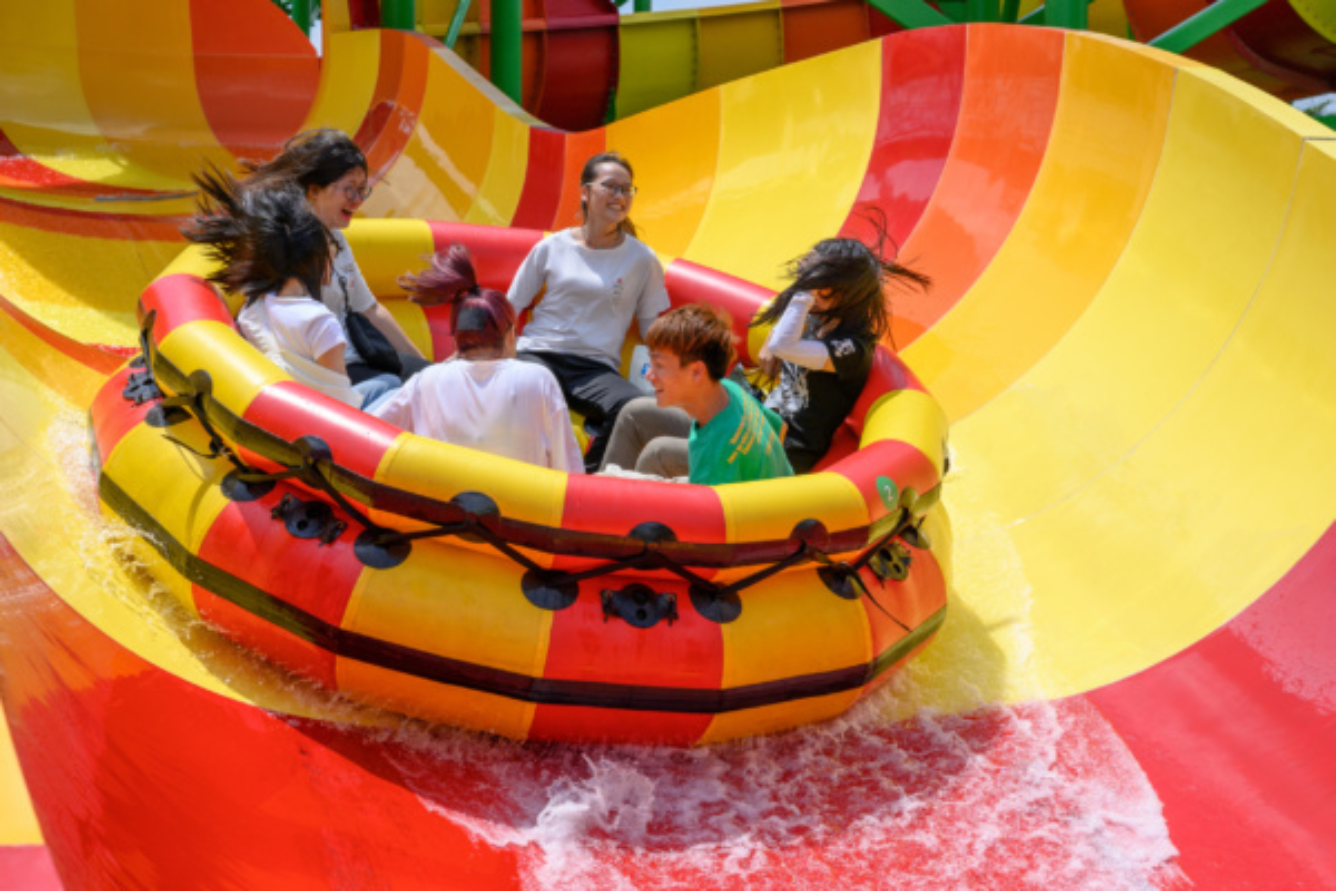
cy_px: 446
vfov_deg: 19.5
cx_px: 668
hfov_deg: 28.8
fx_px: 2598
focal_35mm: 70
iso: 400
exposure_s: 1/1600
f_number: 8
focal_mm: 70
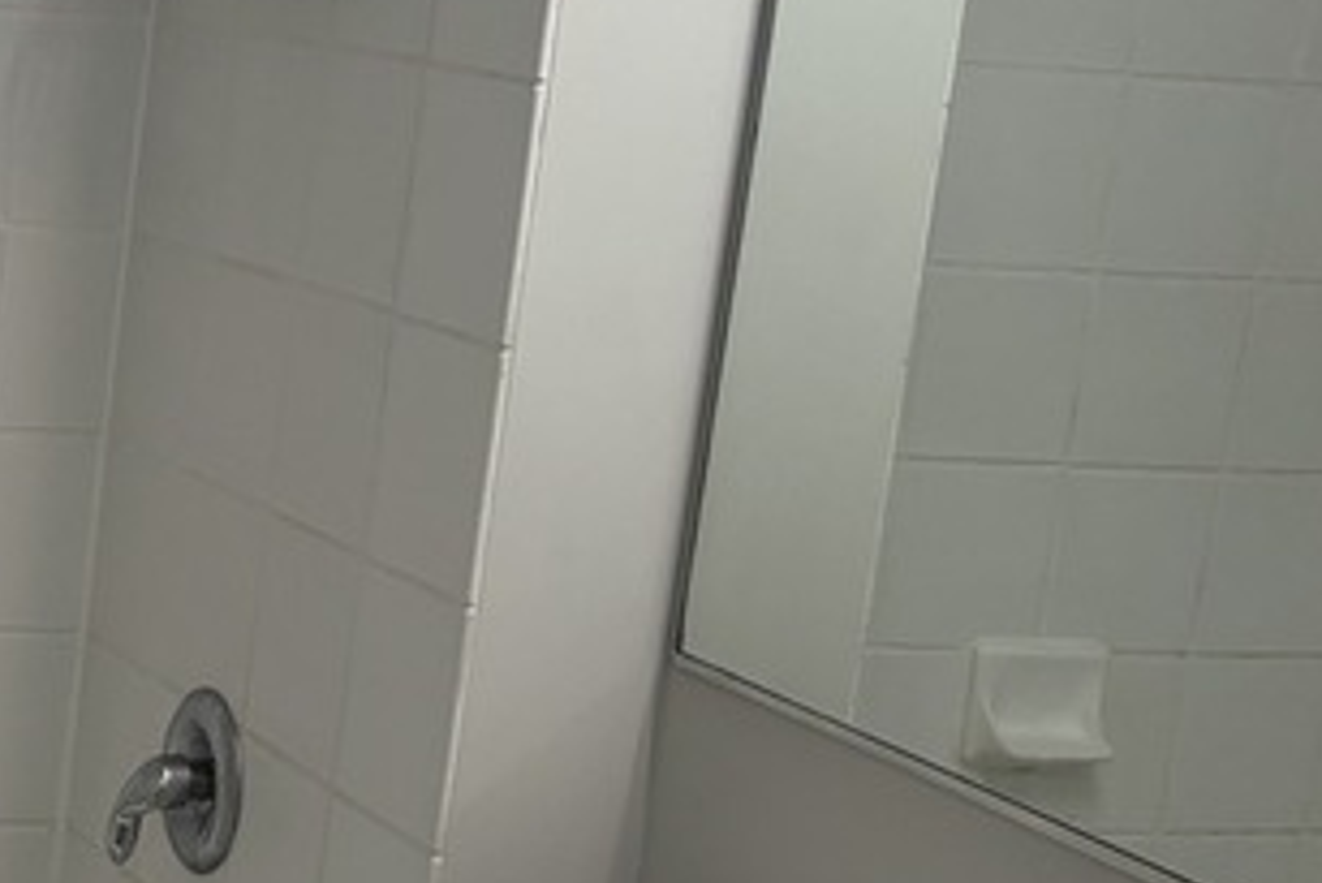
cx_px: -344
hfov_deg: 19.9
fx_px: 3490
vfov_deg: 14.3
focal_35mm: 95
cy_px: 745
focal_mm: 5.96
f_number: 1.6
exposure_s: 1/120
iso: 100
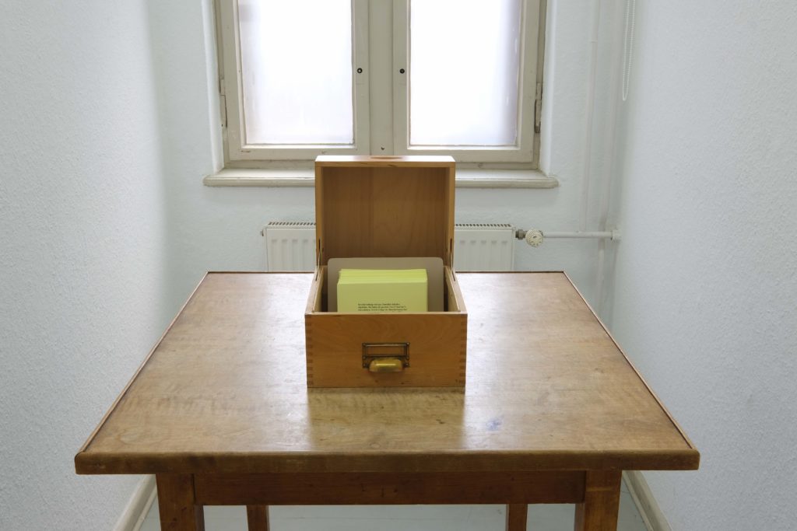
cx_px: 398
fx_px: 797
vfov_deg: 36.9
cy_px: 266
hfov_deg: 53.1
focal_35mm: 36
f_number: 14
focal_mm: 24
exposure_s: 1/3.2
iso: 160
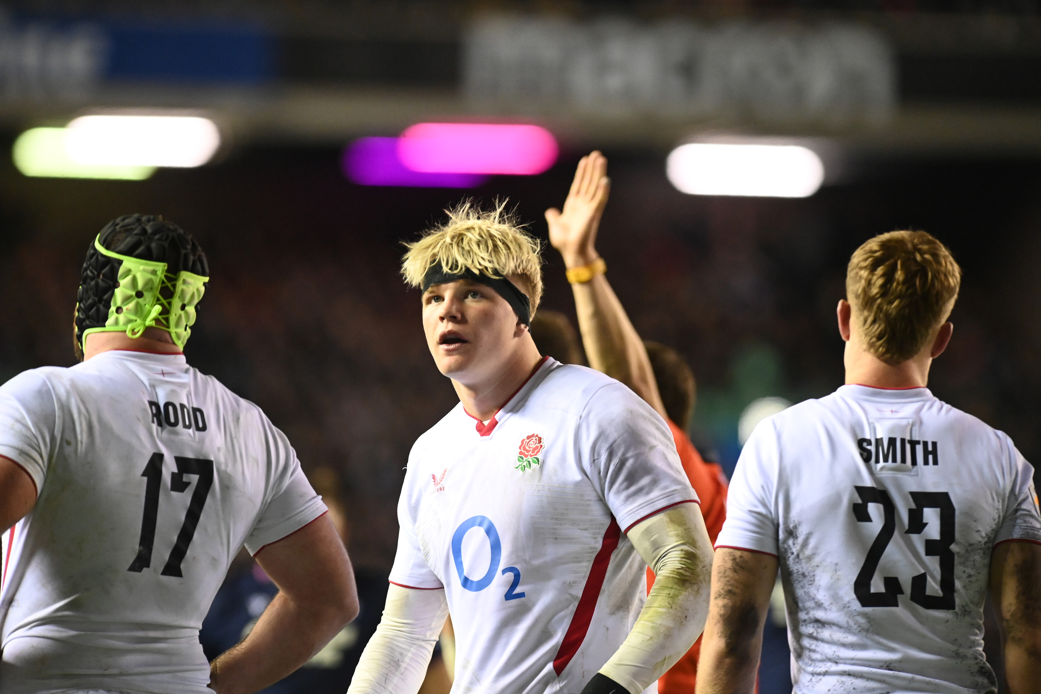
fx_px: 12144
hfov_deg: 4.9
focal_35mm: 420
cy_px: 347
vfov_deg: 3.3
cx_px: 520
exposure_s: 1/800
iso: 8000
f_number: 4
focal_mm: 420
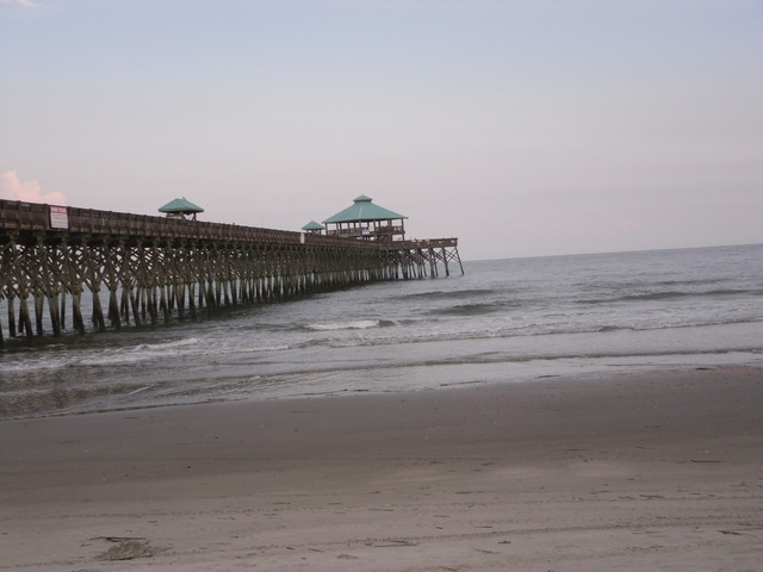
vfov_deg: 26.6
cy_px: 286
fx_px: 1212
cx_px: 382
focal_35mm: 55
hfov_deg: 34.9
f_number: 4
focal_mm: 9.83
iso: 80
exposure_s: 1/165
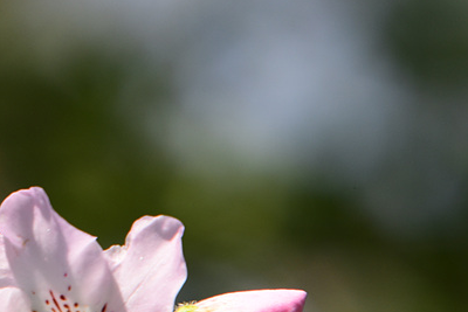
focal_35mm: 1877
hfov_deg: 1.1
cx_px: -145
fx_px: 24408
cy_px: -30
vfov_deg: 0.7
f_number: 10
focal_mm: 500
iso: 200
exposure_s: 1/200
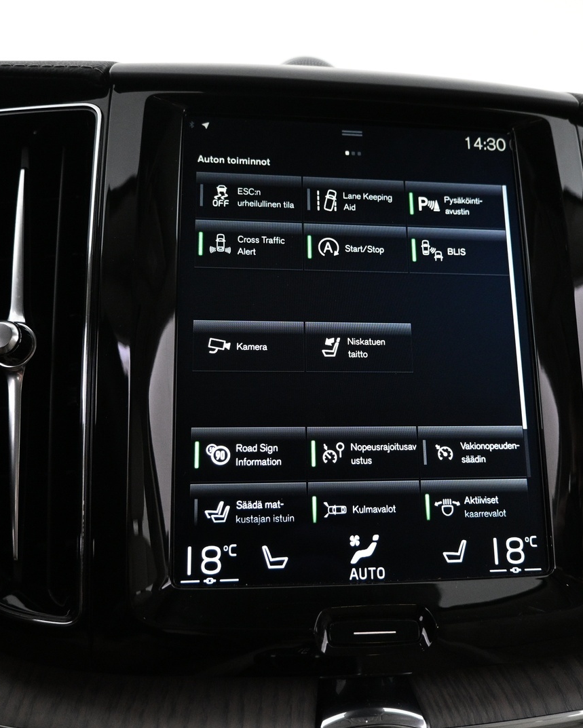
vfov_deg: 52.8
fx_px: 733
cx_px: 344
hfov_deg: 43.2
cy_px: 364
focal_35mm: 34
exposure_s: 1/30
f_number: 3.5
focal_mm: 16
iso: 1600
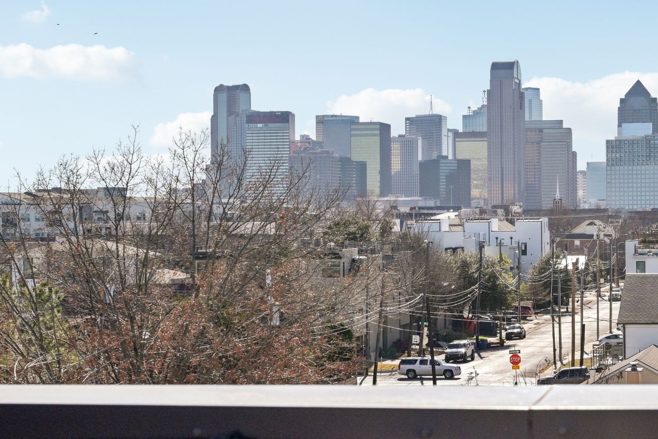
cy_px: 201
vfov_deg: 14.9
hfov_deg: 21.9
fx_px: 1682
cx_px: 518
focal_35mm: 92
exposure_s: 1/2000
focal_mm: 40
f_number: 8
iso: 400
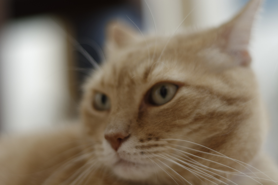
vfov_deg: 18.2
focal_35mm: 75
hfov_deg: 27.0
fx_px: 579
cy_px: 92
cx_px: 139
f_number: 2
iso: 100
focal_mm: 50
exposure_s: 1/30
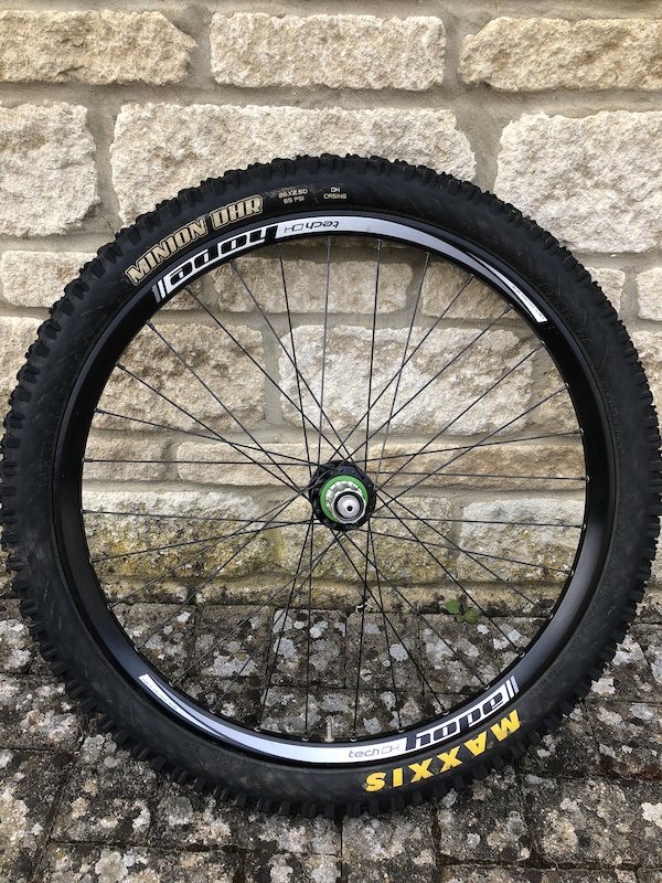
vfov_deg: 63.4
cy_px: 442
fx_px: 714
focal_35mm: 28
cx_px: 331
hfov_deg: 49.7
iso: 20
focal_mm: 3.99
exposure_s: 1/155
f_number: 1.8
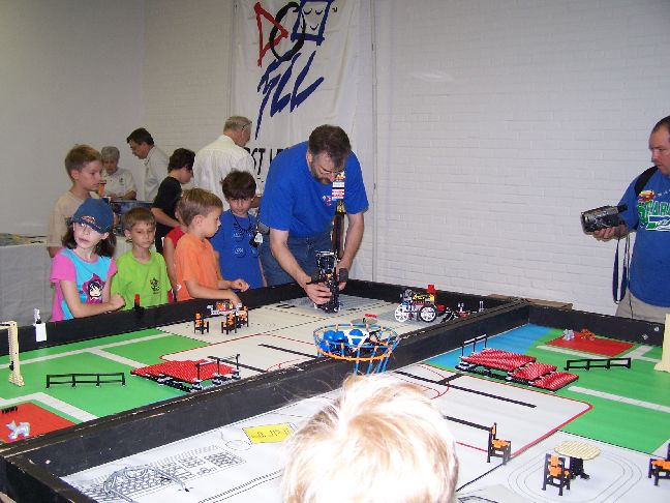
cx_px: 335
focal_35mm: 38
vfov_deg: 37.7
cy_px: 252
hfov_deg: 49.0
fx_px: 735
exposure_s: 1/60
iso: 140
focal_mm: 6.3
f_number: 2.8
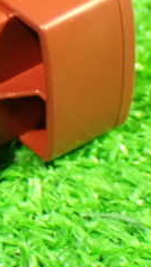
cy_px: 88
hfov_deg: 6.9
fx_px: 1209
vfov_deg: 12.6
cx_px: -154
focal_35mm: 170
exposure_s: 1/13
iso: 1600
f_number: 3.6
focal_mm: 11.09
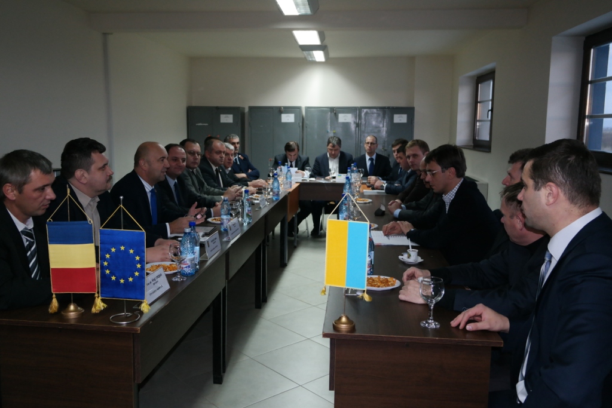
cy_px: 204
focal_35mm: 33
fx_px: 561
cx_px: 306
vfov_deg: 40.0
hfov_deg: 57.2
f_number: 3.5
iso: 800
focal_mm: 22
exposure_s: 1/40
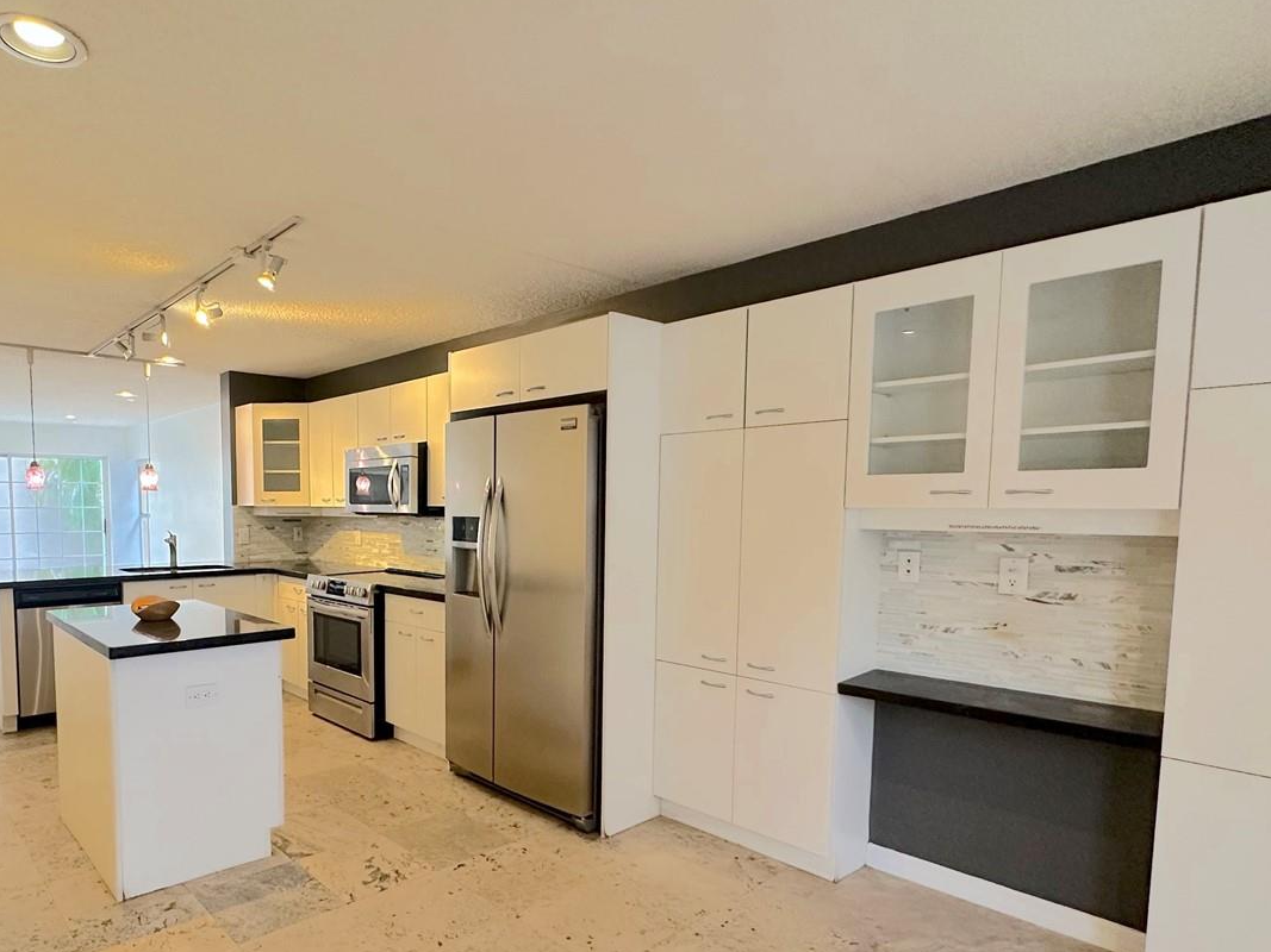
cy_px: 566
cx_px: 435
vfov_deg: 62.9
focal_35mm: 21
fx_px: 771
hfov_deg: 76.7
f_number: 2.2
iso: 320
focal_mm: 2.22
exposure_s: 1/120
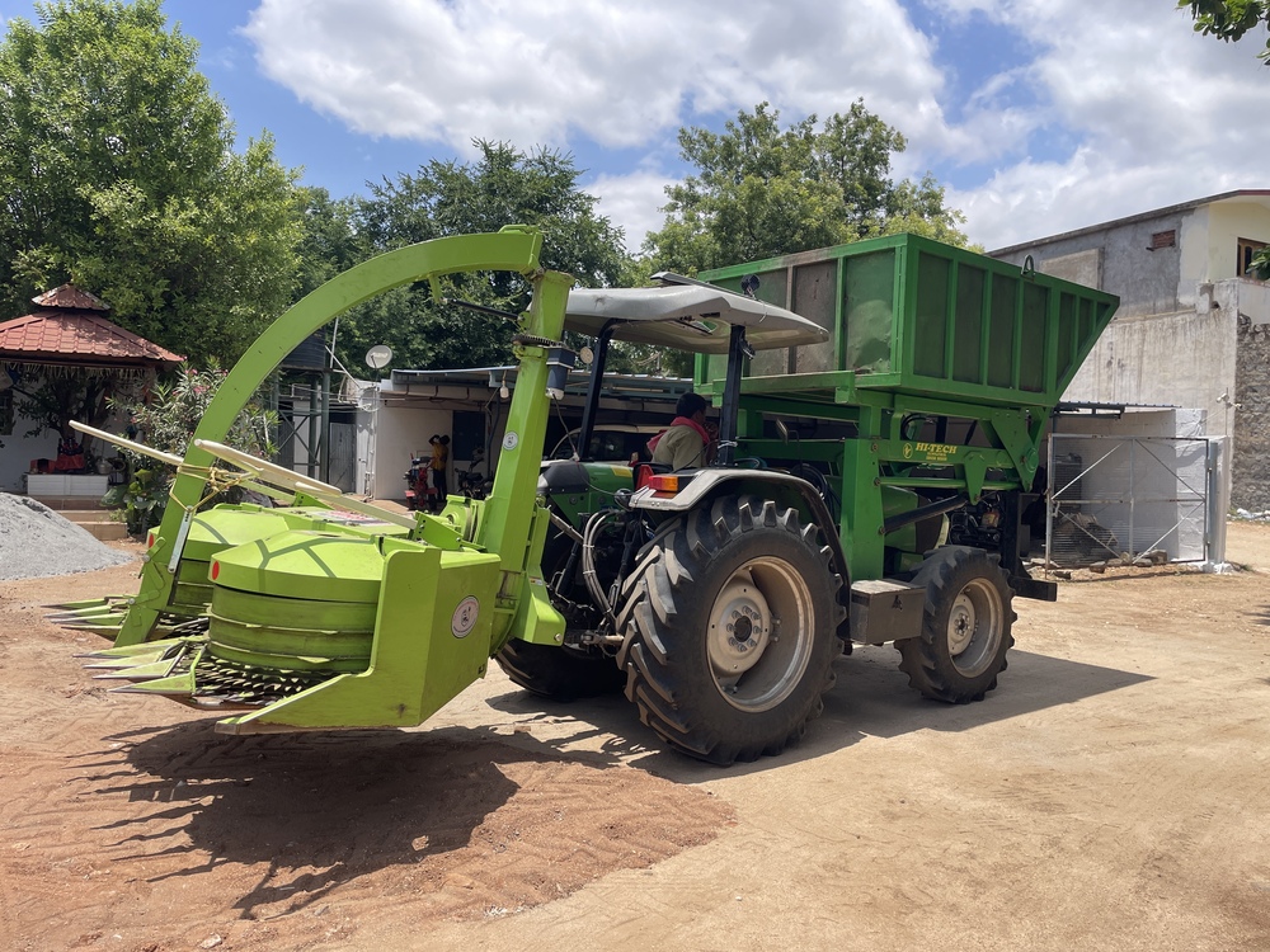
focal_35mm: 26
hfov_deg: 67.3
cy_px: 476
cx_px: 635
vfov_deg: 53.1
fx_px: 954
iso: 32
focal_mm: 4.2
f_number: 1.6
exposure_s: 1/1383
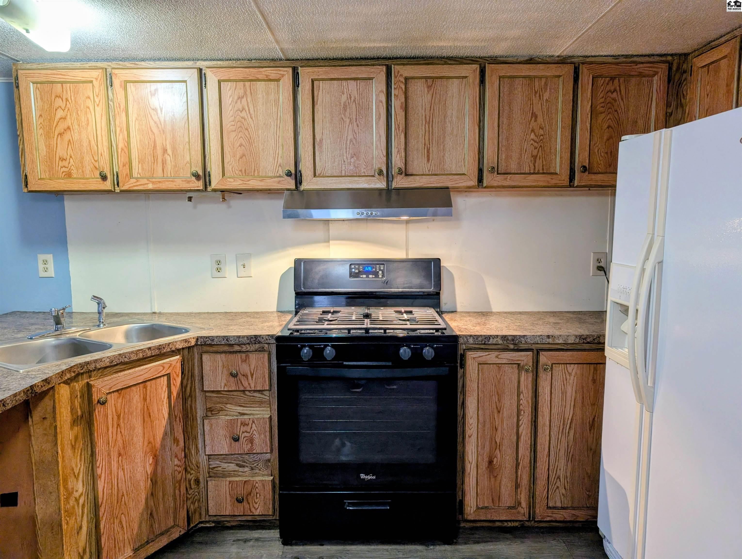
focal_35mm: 24
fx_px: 515
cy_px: 280
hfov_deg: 71.5
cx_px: 371
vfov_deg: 56.9
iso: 91
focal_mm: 6.9
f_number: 1.68
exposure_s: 1/30
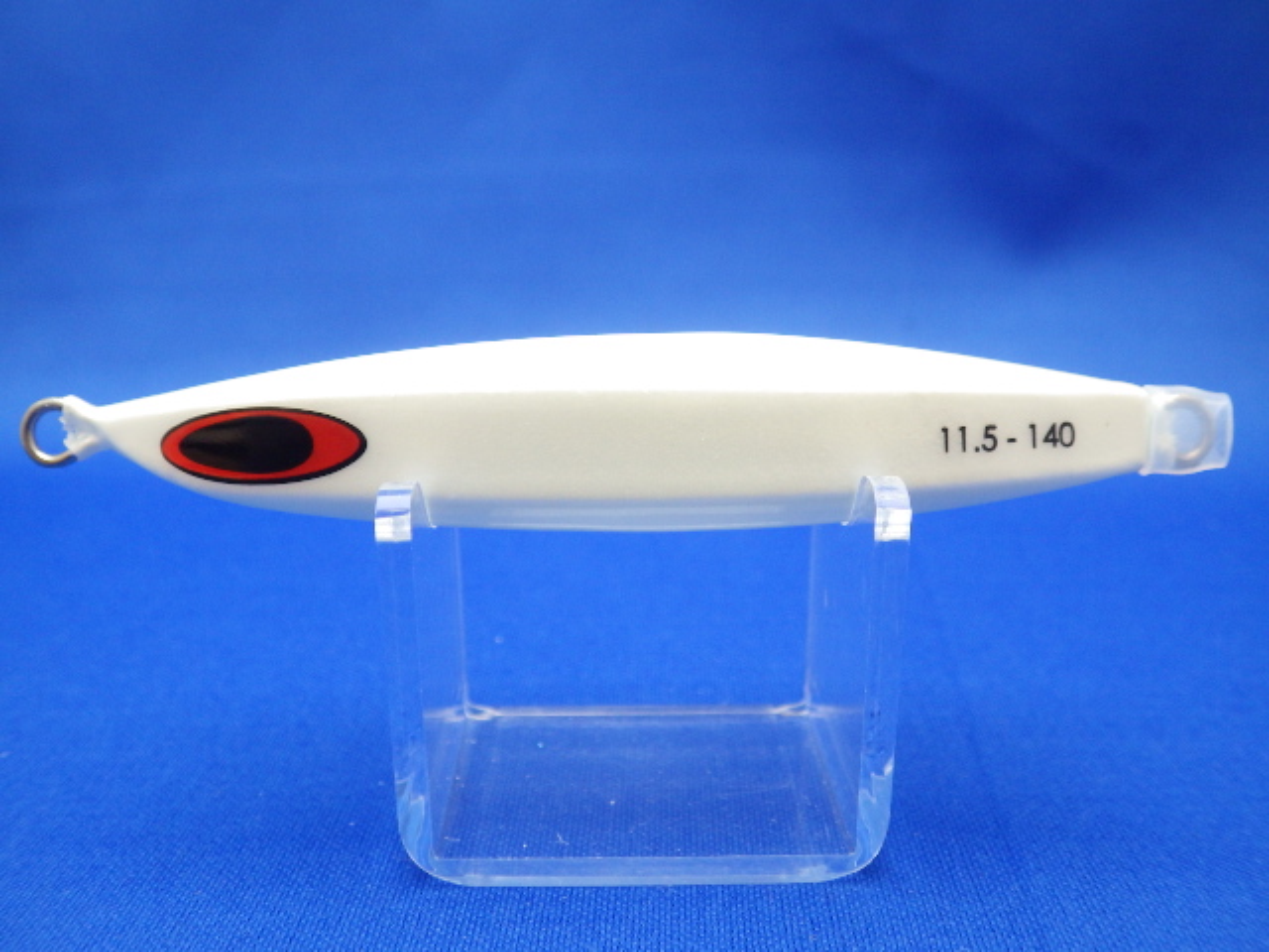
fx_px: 1136
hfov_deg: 58.4
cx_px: 634
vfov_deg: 45.4
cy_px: 476
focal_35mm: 31
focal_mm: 5.5
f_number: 2.3
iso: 320
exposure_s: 1/45
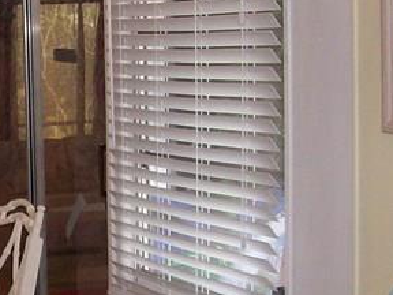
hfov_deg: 14.9
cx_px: -70
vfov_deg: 11.6
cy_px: 212
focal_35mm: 128
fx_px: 1453
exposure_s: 1/64
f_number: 2.7
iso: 140
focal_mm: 6
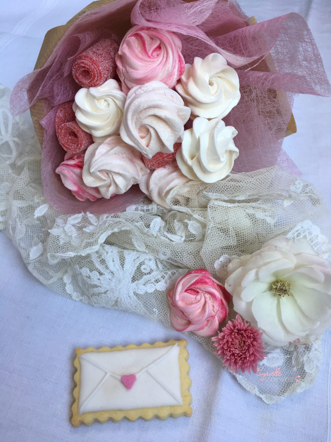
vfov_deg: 61.7
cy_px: 221
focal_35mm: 29
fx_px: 370
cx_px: 166
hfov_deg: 48.2
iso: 40
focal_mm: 4.15
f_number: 2.2
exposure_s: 1/100
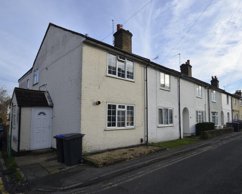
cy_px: 98
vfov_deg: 65.5
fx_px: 150
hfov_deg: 77.1
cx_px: 140
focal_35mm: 21
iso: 140
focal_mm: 12
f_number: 8
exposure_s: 1/250
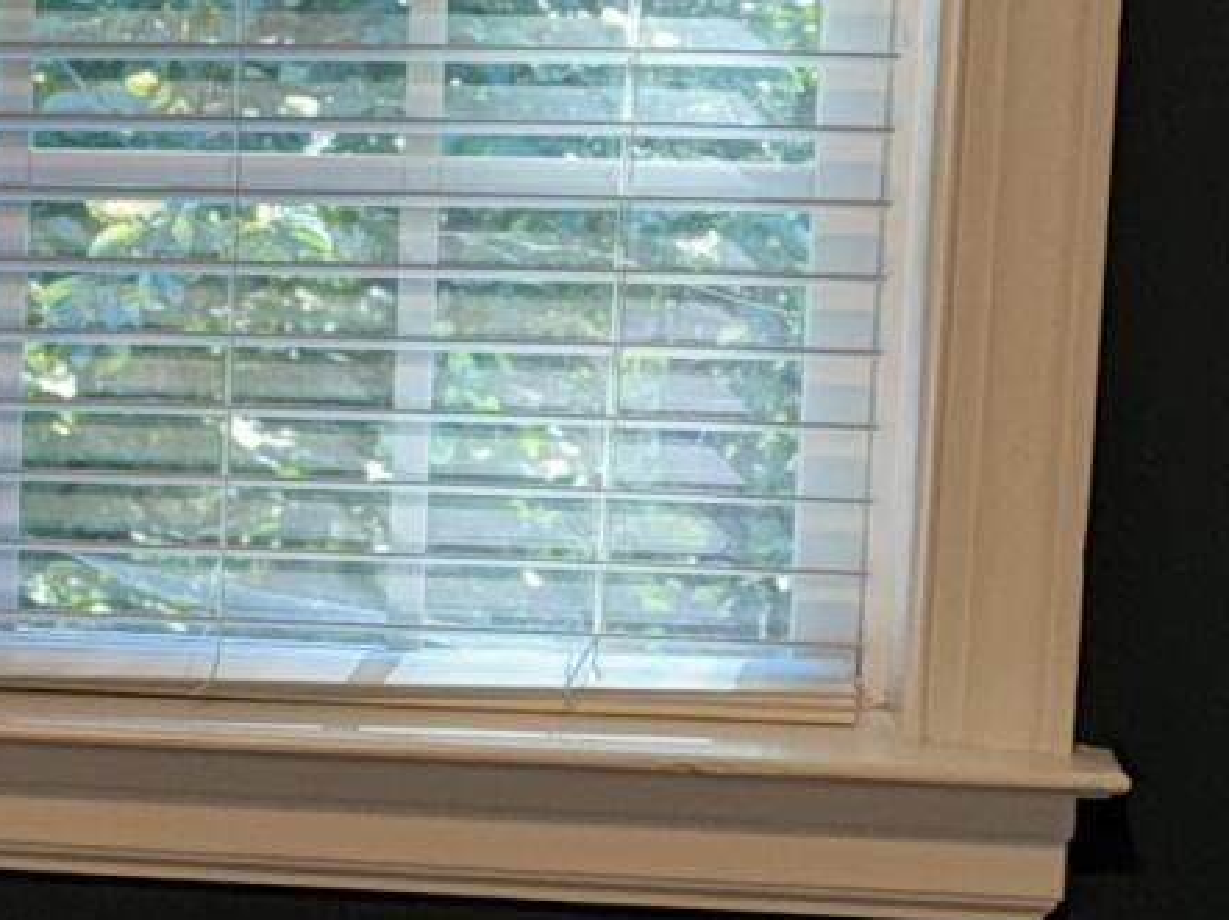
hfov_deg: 10.1
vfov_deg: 9.1
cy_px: 278
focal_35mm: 163
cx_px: -1985
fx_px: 5784
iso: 80
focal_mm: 6.76
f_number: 1.78
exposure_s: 1/18
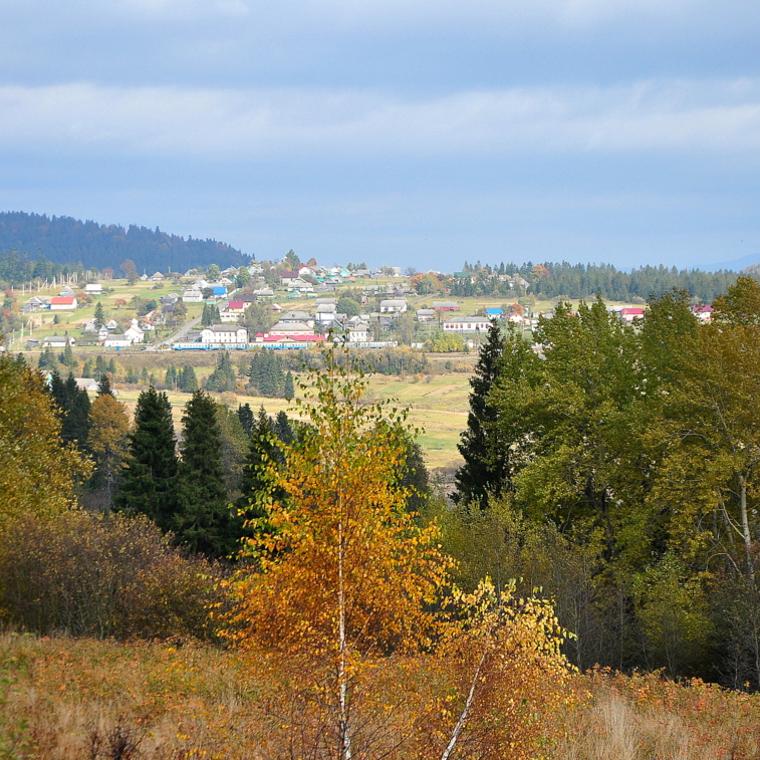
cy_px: 378
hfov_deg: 14.9
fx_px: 2906
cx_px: 409
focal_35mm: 117
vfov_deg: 14.9
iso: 400
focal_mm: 58
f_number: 7.1
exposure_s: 1/800
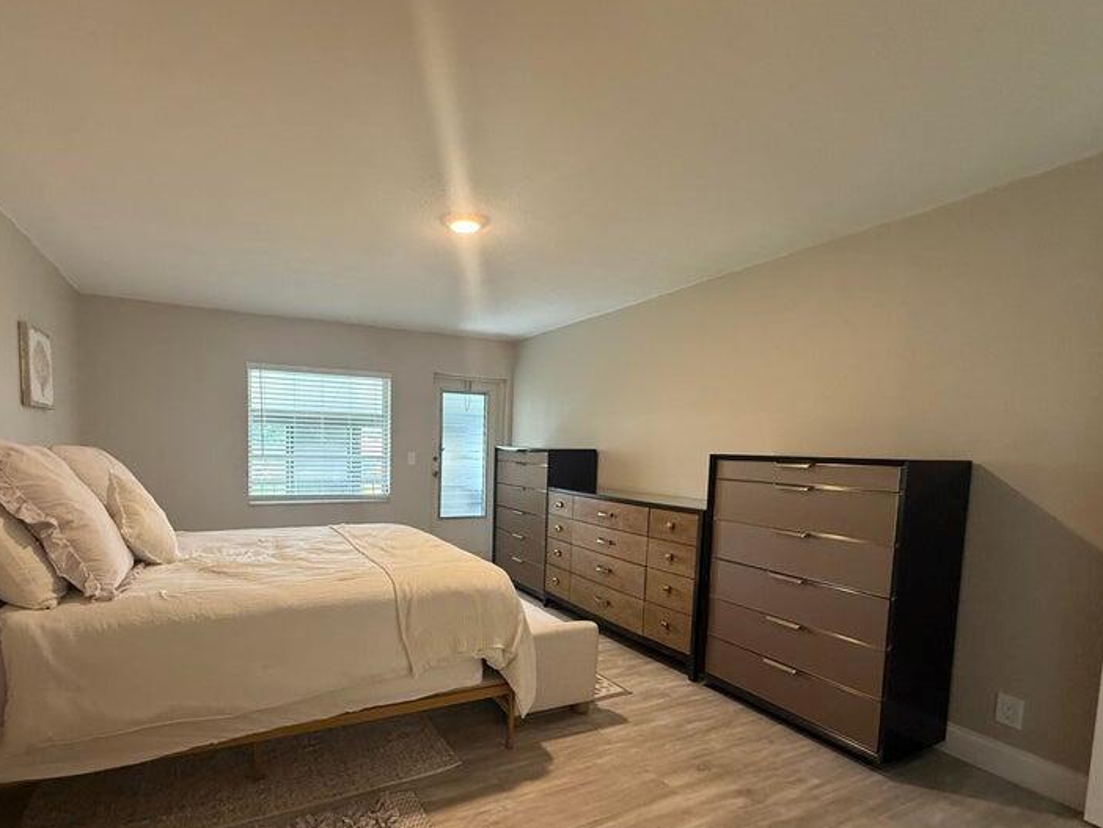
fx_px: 542
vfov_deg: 74.1
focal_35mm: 17
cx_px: 461
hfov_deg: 90.2
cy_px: 487
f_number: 2.2
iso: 200
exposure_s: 1/60
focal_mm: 2.22
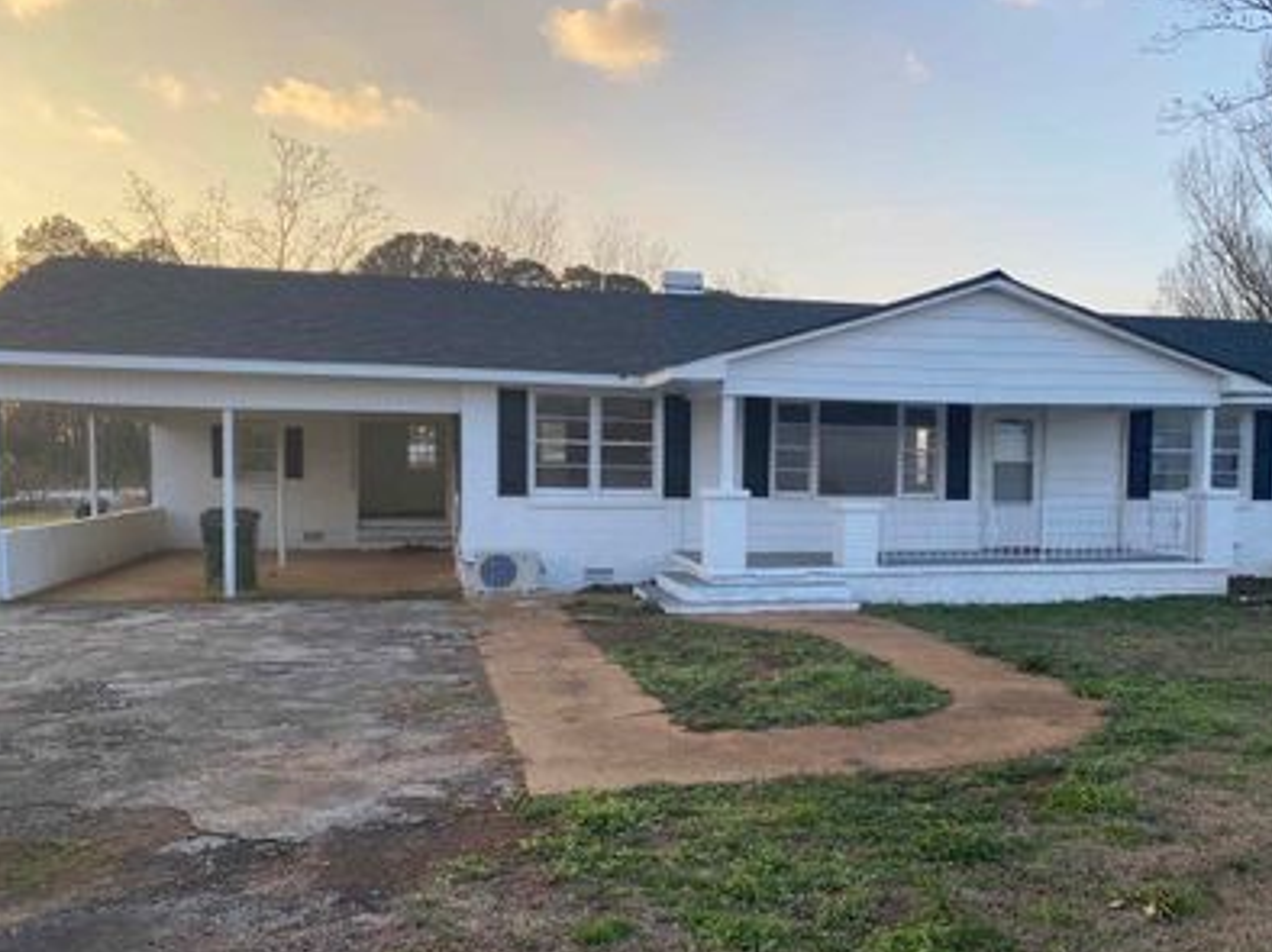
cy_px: 563
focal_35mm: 33
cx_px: 775
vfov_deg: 42.7
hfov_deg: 54.9
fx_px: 1212
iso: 32
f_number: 1.8
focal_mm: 4.25
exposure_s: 1/568
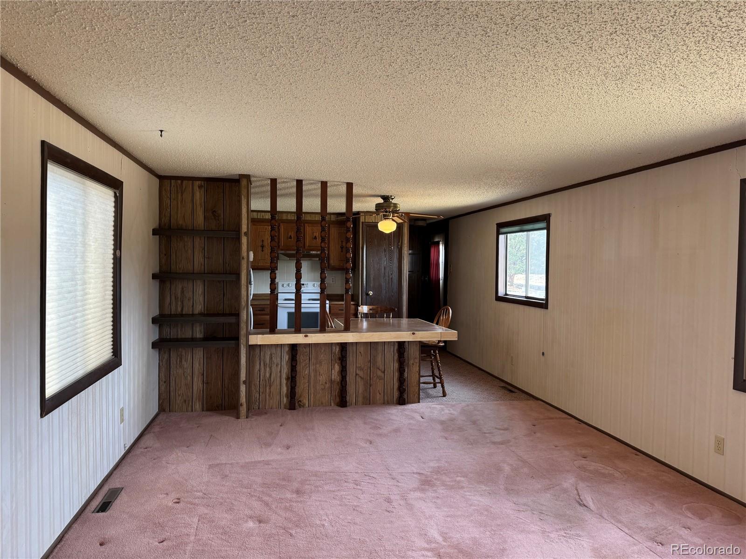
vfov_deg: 56.8
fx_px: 517
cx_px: 373
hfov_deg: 71.6
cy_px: 280
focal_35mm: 24
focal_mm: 6.76
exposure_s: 1/120
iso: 200
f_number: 1.78
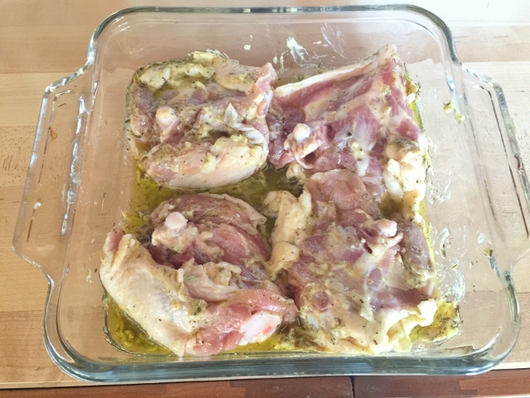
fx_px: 444
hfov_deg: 61.7
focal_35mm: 29
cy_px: 199
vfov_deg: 48.2
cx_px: 265
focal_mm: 4.15
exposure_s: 1/15
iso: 125
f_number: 2.2
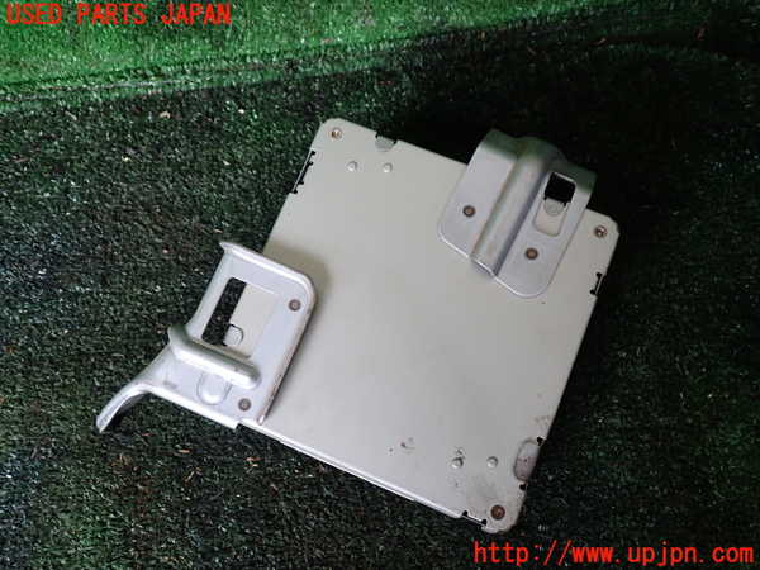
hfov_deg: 60.0
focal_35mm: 30
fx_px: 659
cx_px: 380
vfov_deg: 46.8
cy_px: 285
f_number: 2.3
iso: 200
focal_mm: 5.4
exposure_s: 1/40
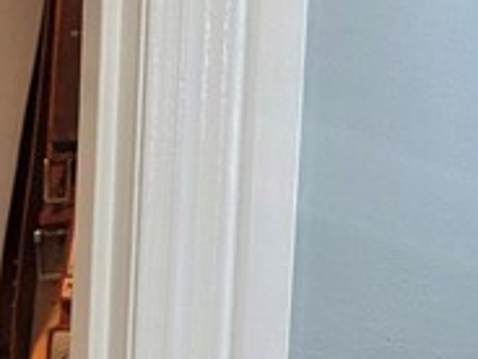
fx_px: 1768
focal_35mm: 128
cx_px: -610
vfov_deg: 10.9
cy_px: 619
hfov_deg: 12.6
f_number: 1.7
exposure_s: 1/120
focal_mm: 6.3
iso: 250
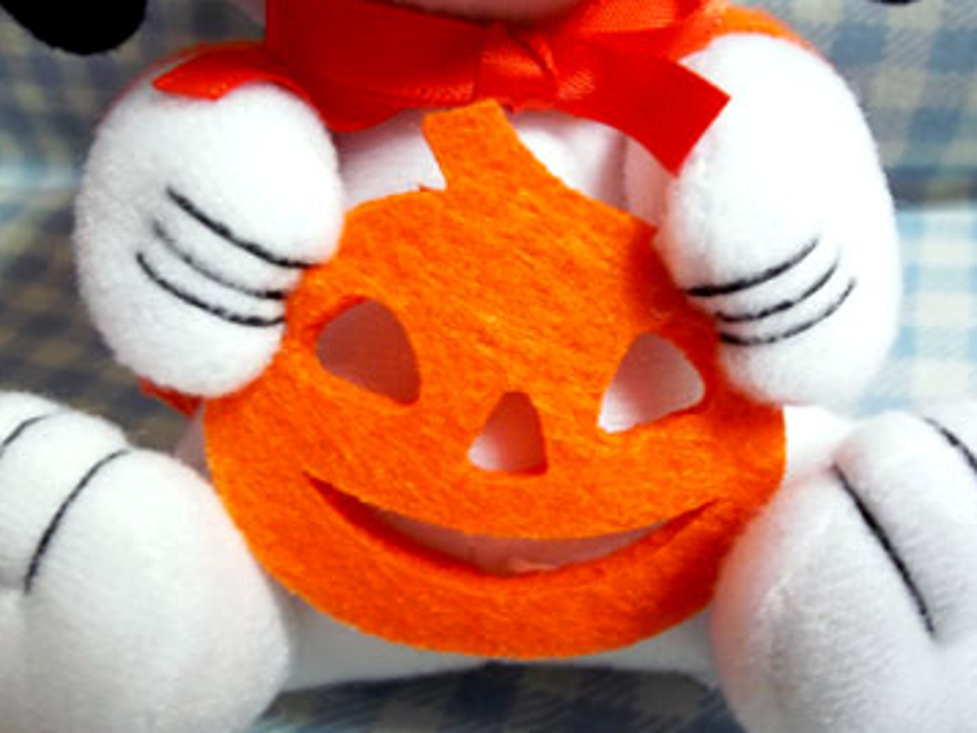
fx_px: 1016
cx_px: 508
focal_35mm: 36
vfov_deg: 39.6
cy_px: 387
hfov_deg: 51.3
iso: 200
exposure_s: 1/6
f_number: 3.5
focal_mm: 5.8
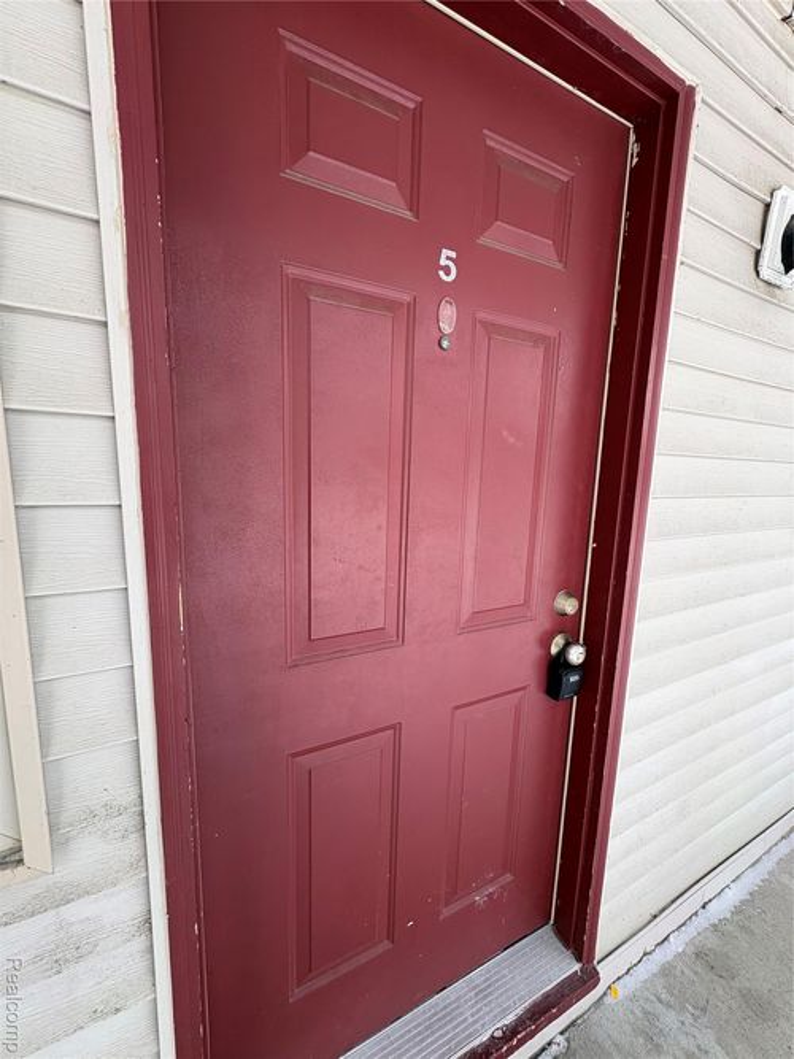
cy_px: 530
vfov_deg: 102.1
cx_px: 397
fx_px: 428
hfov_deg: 85.7
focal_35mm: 14
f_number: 2.2
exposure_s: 1/296
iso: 40
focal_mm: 2.22
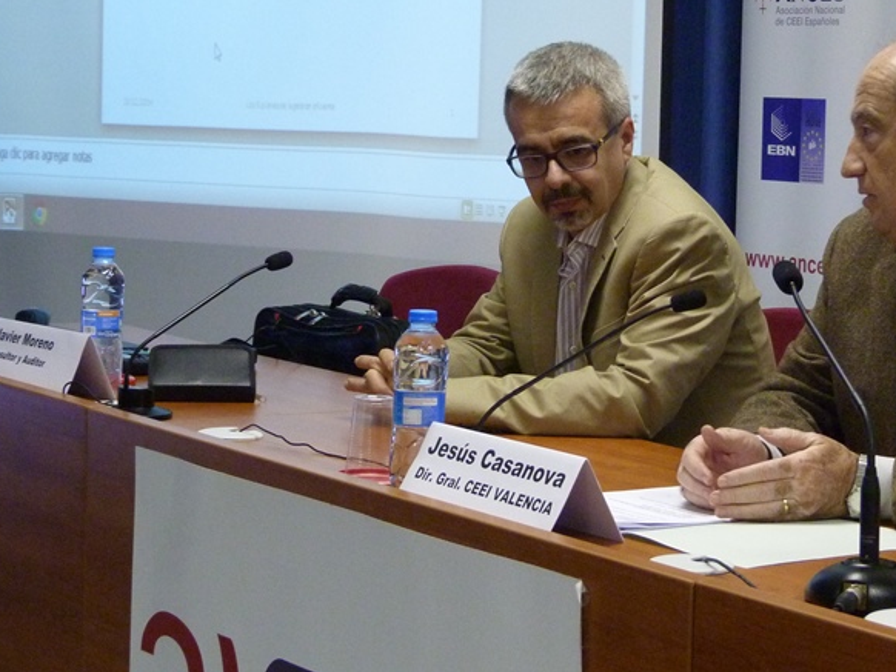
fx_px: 2460
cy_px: 280
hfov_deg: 20.6
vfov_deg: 15.6
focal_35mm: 95
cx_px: 617
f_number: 3.2
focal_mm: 9.7
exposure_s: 1/25
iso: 400
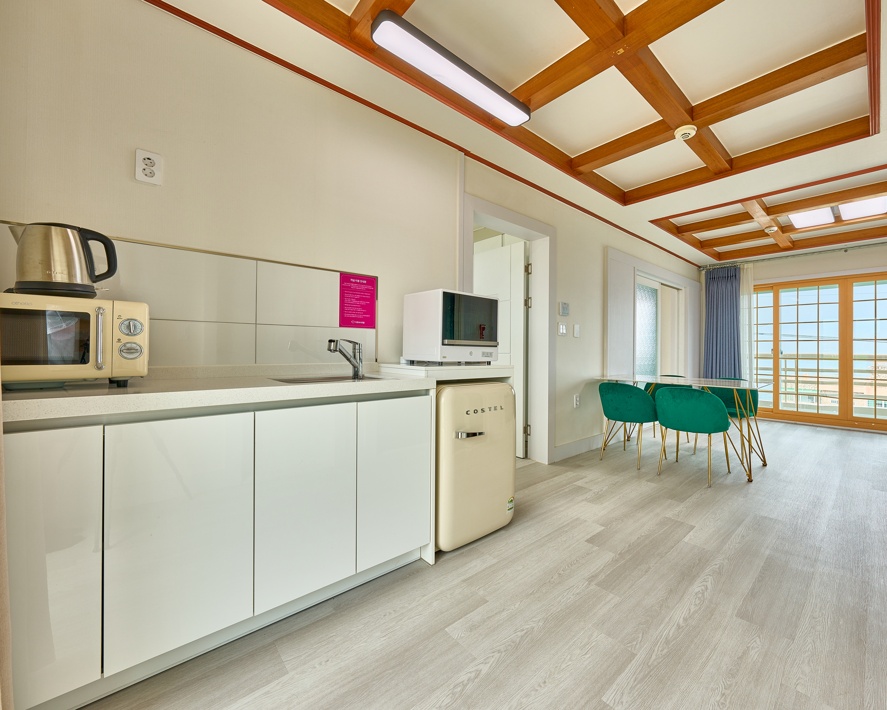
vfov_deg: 88.0
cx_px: 494
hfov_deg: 100.3
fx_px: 368
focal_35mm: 14
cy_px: 351
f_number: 11
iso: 100
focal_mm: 12
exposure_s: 1/25
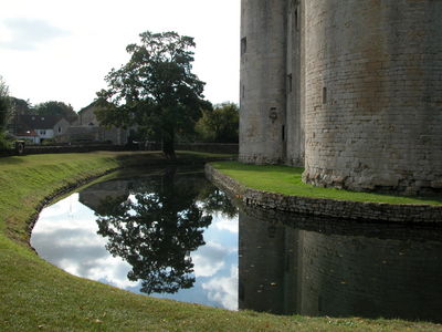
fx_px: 447
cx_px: 221
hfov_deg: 52.6
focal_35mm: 35
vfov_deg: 40.7
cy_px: 166
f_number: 6.3
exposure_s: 1/254
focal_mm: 8.9
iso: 100
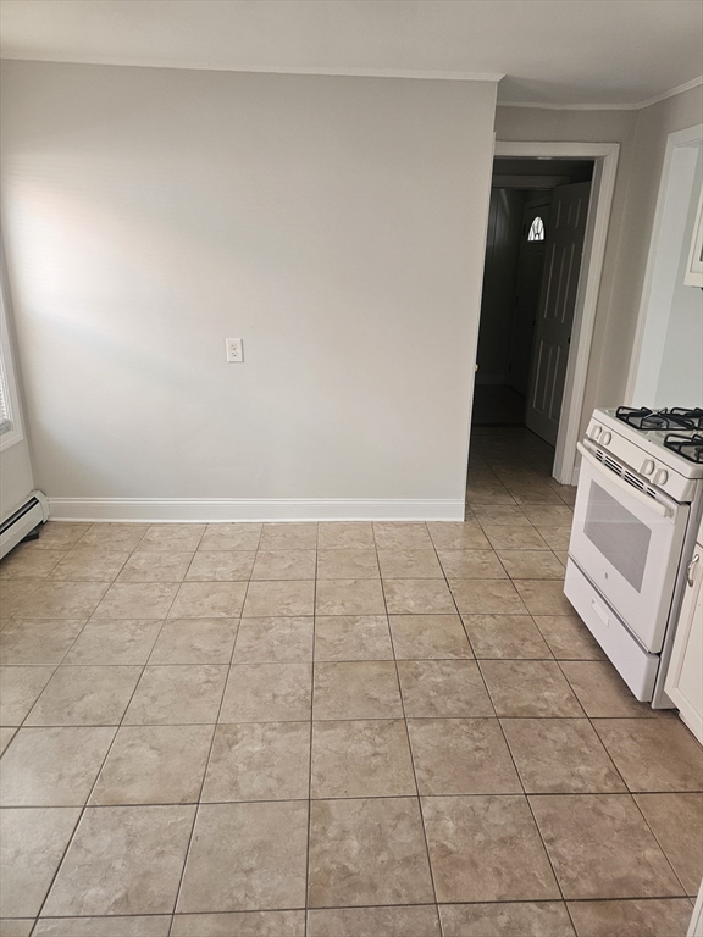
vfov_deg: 73.9
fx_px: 623
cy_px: 468
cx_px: 352
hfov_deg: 58.9
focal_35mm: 23
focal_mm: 6.3
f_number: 1.7
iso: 250
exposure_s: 1/207
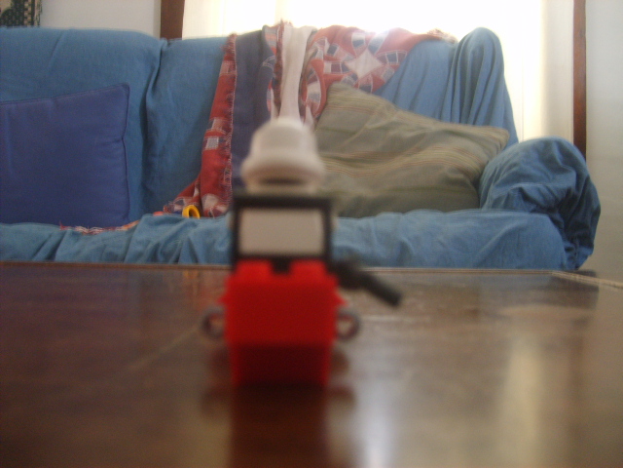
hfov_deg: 52.6
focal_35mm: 35
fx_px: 630
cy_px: 234
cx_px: 312
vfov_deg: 40.7
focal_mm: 5.8
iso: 139
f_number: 2.8
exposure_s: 1/3
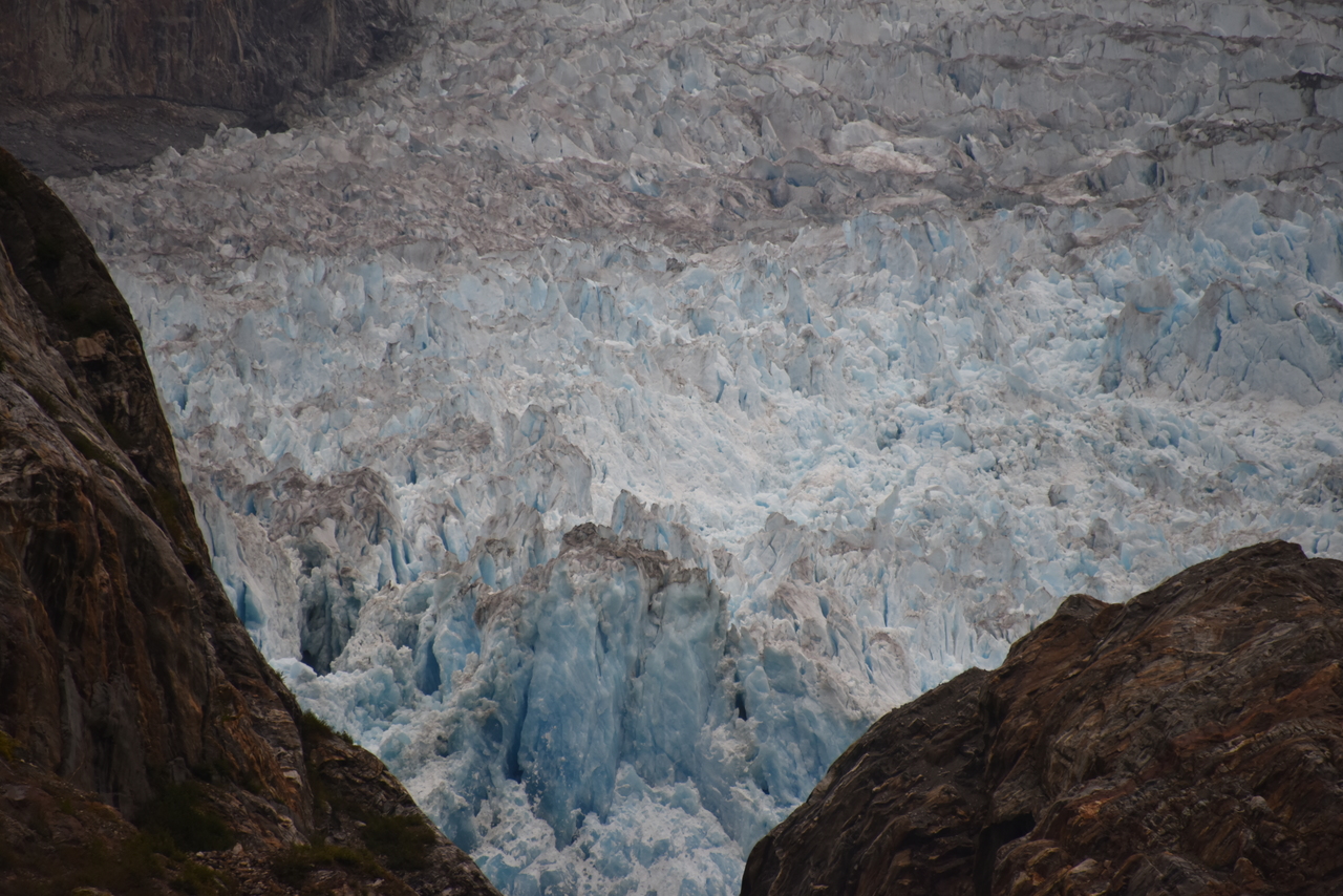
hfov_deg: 6.9
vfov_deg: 4.6
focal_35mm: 300
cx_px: 672
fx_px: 11193
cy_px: 448
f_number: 5.6
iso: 800
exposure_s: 1/640
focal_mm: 300
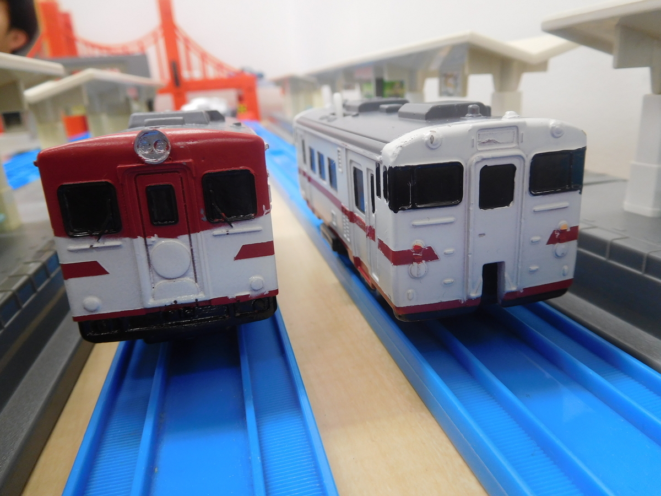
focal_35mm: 25
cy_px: 248
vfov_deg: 54.9
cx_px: 330
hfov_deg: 69.4
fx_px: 477
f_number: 3.4
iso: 180
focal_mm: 4.5
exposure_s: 1/30
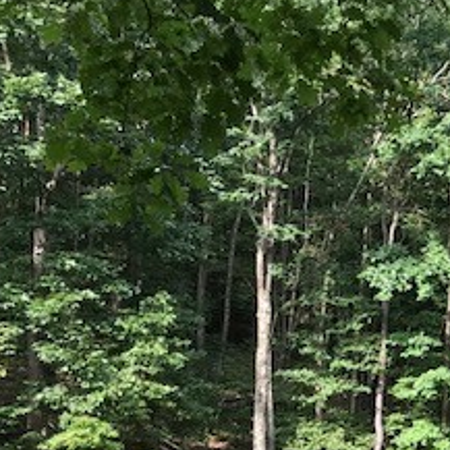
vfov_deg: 23.1
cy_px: 404
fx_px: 1074
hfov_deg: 21.5
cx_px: 581
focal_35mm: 73
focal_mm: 3.99
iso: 20
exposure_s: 1/169
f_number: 1.8
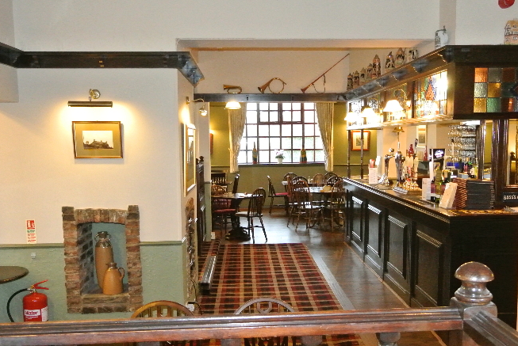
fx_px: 547
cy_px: 205
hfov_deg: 50.6
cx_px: 280
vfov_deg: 35.0
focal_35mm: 38
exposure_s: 1/50
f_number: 5.3
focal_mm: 11.5
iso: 3200
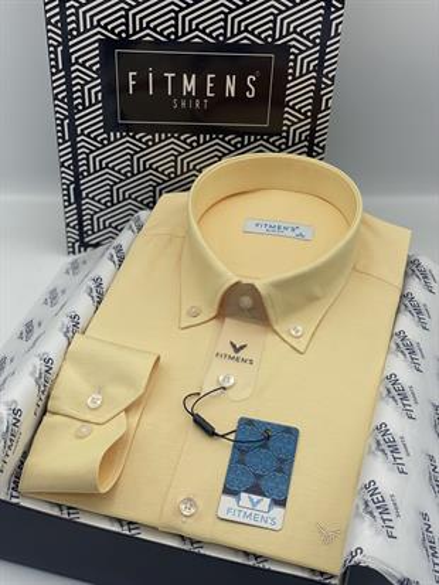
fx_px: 879
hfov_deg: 28.0
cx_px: 220
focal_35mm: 52
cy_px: 292
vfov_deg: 36.8
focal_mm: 6
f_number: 2
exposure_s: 1/296
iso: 32
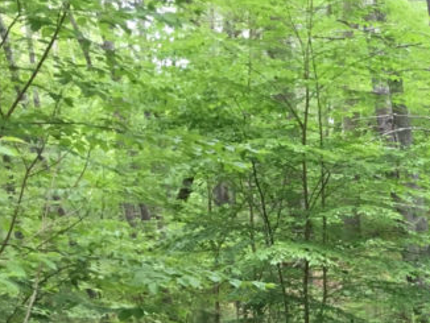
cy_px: 425
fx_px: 1355
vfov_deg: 13.1
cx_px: 689
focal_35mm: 109
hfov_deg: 16.1
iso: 25
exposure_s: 1/30
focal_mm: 4.15
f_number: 2.2
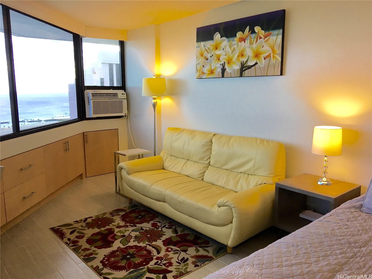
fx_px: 312
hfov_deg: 61.7
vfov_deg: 48.2
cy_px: 140
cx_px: 186
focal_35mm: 29
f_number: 2.2
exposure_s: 1/30
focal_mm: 4.15
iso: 32
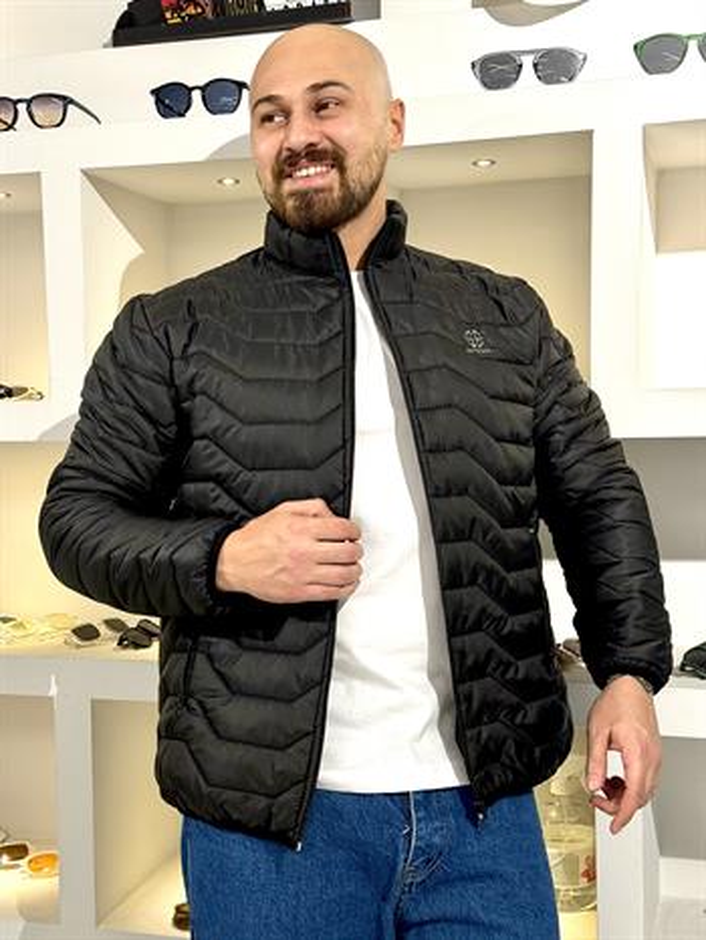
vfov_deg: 39.6
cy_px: 470
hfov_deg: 30.3
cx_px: 353
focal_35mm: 48
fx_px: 1304
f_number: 1.78
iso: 125
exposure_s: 1/100
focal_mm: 6.76
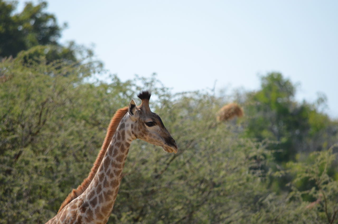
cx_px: 169
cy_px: 112
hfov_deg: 4.6
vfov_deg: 3.0
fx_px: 4217
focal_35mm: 450
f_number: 6.3
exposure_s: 1/640
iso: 200
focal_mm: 300
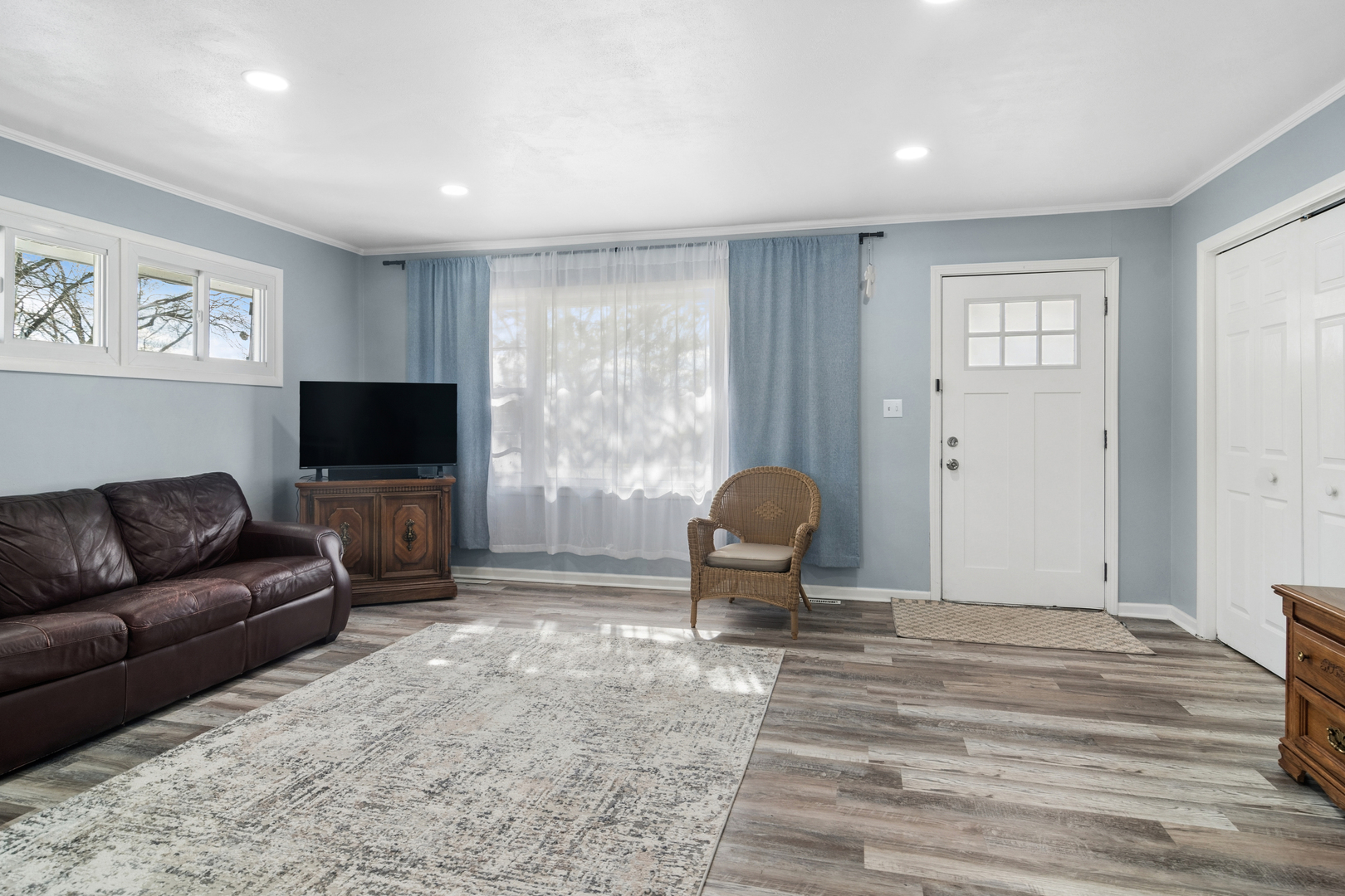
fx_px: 672
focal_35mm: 18
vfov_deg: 67.4
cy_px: 448
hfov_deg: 90.0
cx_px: 672
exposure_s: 1/13
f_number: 8
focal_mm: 12
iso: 200
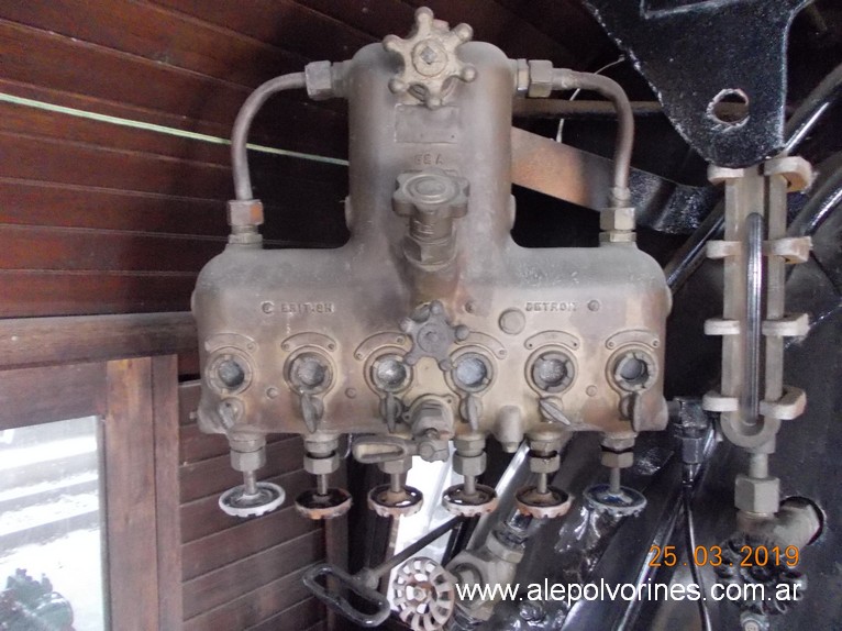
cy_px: 316
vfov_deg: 49.7
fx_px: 681
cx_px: 421
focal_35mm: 28
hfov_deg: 63.5
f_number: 2.7
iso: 800
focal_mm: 4
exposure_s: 1/20
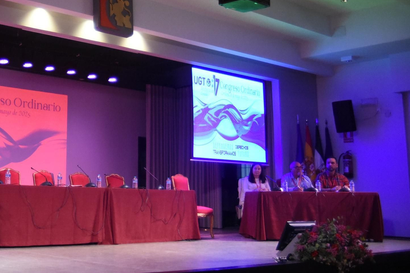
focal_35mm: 56
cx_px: 42
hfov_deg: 33.7
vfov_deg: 24.1
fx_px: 638
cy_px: 85
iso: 6400
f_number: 3.5
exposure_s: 1/1000
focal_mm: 31
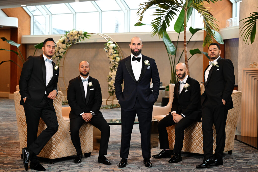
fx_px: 502
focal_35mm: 70
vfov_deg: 19.5
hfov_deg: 28.8
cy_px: 86
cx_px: 129
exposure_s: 1/200
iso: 3200
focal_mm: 70
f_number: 4
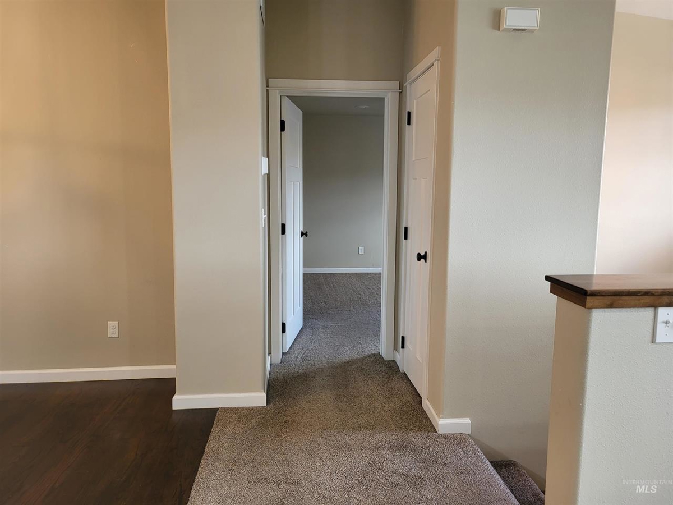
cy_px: 252
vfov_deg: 53.1
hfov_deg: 67.3
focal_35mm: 26
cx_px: 336
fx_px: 505
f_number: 1.8
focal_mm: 5.4
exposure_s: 1/40
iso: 200
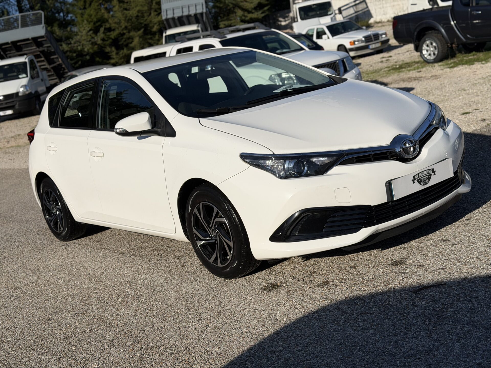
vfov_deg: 30.3
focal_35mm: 48
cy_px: 184
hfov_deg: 39.7
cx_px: 246
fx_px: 681
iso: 80
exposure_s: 1/13333
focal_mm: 6.76
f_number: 1.78
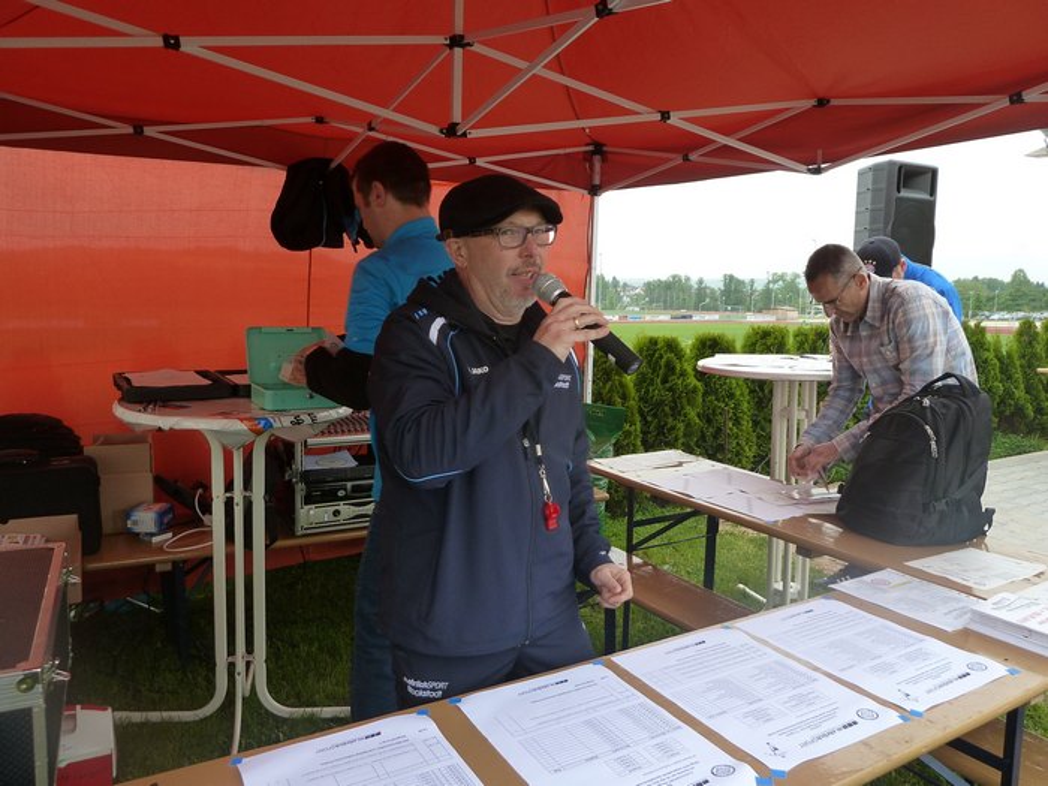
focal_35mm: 25
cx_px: 524
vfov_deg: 54.9
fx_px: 757
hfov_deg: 69.4
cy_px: 393
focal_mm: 4.1
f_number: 3.3
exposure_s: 1/100
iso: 125
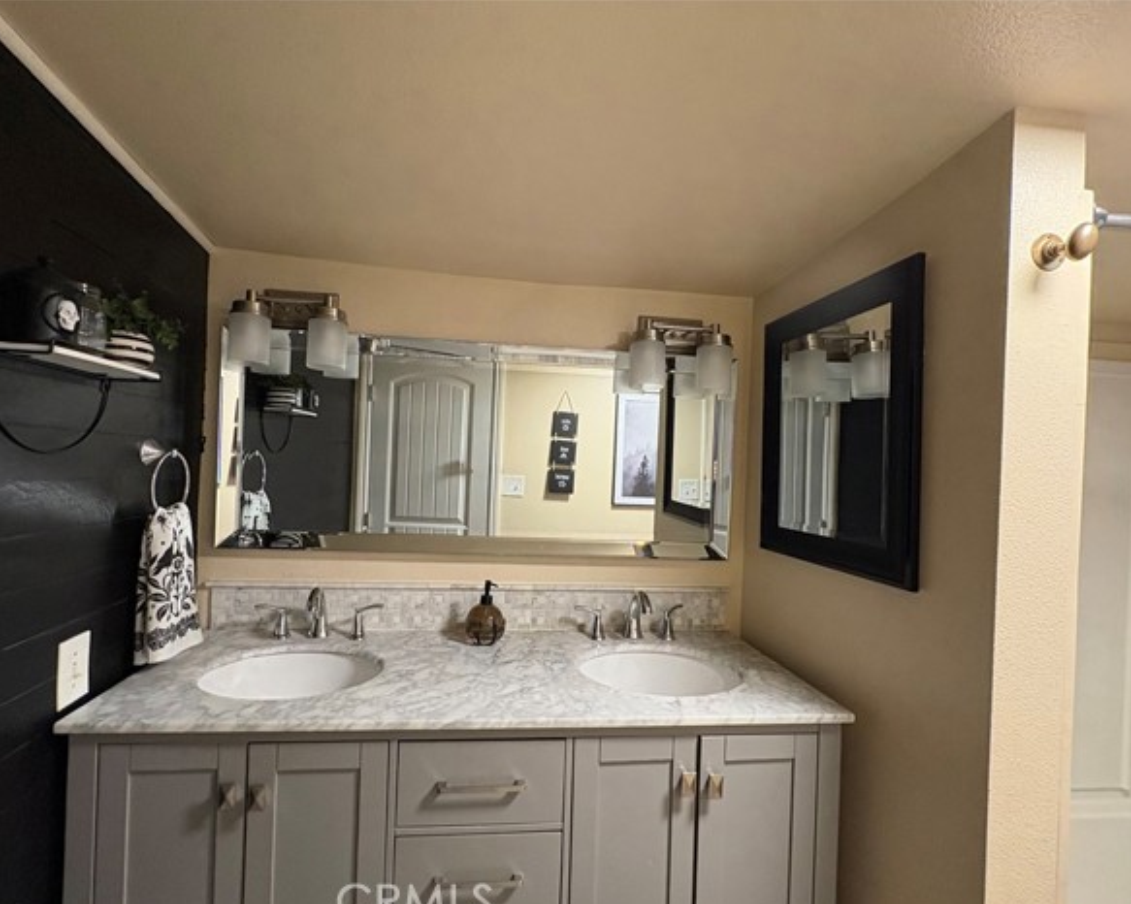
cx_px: 528
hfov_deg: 96.7
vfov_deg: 84.0
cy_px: 464
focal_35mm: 15
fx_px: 502
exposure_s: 1/60
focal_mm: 2.22
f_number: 2.2
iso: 250
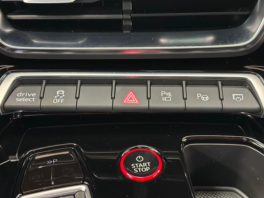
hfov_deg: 39.7
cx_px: 132
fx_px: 366
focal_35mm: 48
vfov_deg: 30.3
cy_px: 99
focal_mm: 6.86
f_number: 1.78
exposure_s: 1/30
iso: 640
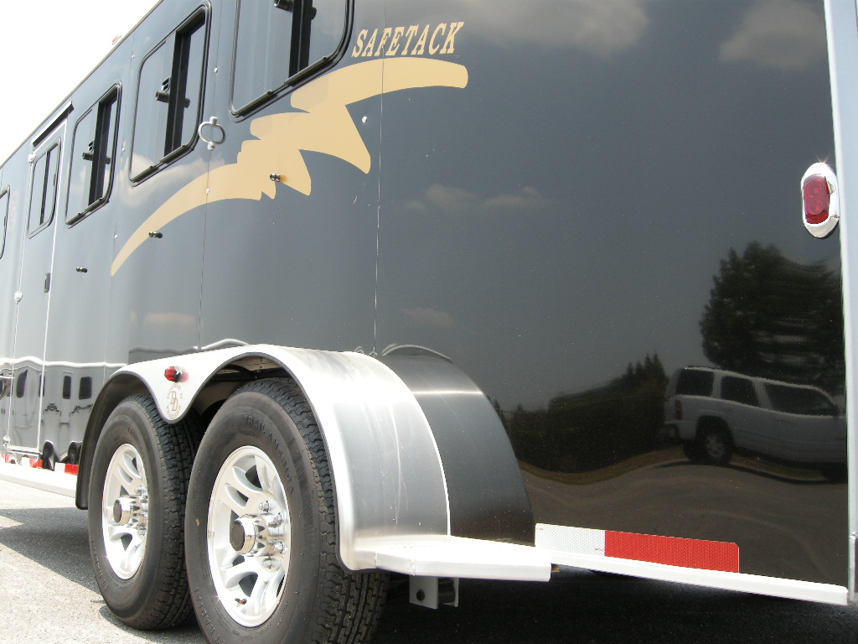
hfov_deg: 52.6
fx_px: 868
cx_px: 429
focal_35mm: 35
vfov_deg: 40.7
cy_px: 322
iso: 64
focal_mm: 7.5
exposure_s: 1/172
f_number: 4.3
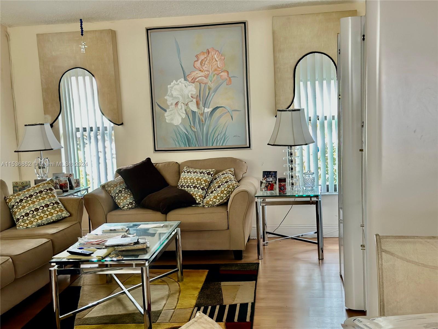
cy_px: 164
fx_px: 607
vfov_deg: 30.3
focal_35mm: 48
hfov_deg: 39.7
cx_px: 219
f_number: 1.78
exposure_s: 1/60
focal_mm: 6.86
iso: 200
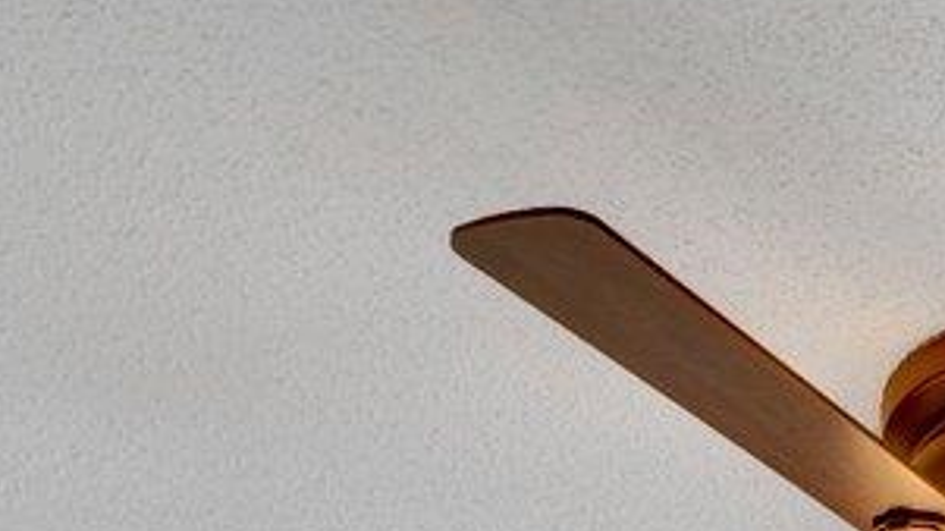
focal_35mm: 112
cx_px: 1328
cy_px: 2066
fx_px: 2805
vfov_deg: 7.7
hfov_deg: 17.6
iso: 400
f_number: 8
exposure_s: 1/50
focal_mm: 15.7
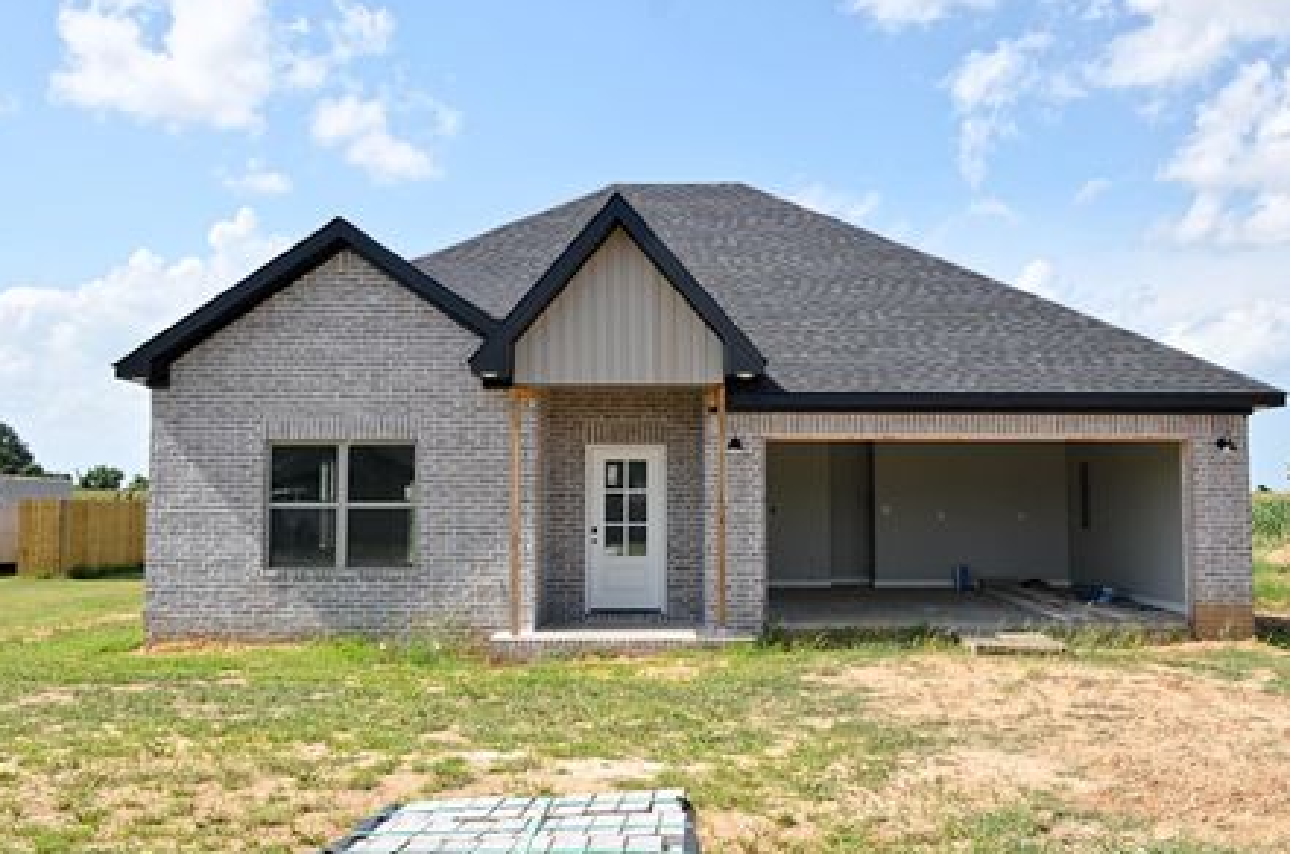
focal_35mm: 34
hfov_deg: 55.9
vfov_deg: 38.7
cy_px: 385
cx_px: 673
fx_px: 1216
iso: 100
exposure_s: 1/250
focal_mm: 20
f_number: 8
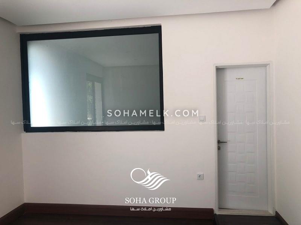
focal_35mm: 28
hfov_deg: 63.4
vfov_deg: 49.7
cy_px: 112
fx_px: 243
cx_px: 150
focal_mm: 4
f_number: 1.8
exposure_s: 1/140
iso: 20
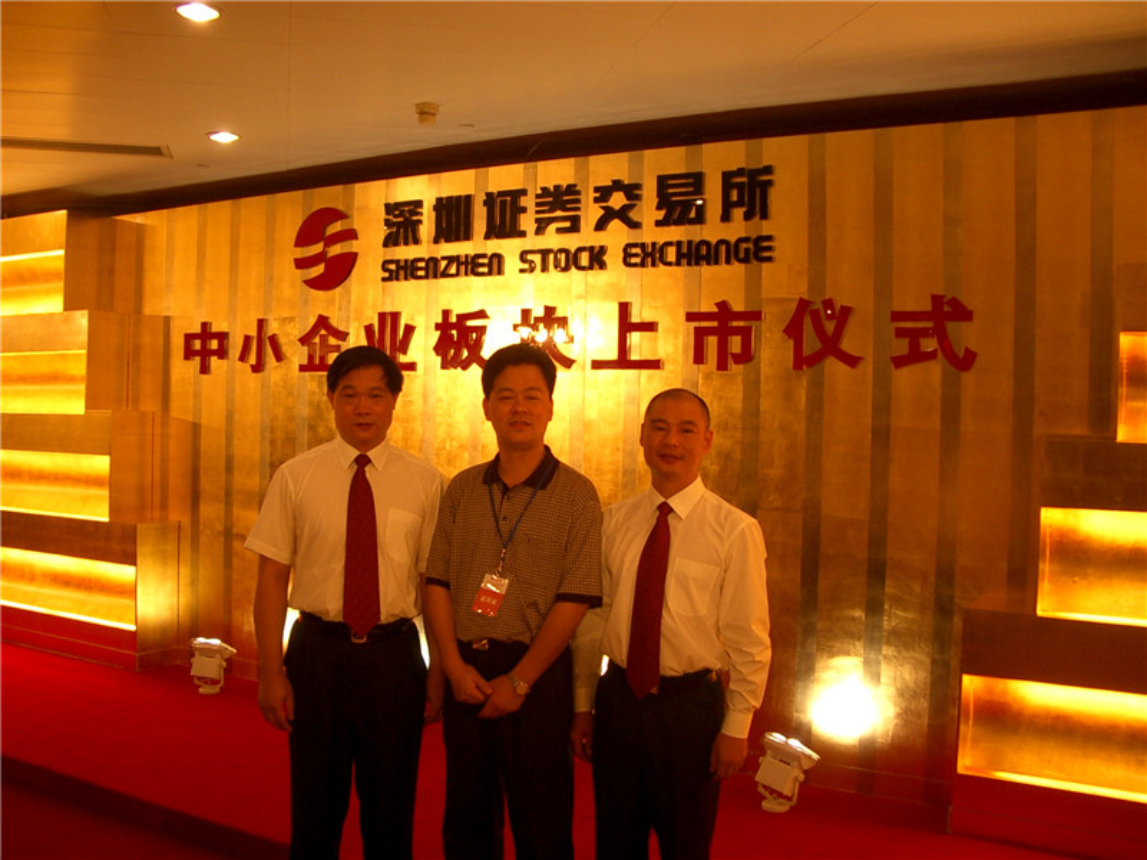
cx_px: 574
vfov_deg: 40.7
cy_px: 430
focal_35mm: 35
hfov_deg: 52.6
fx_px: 1160
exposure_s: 1/50
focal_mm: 5.8
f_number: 2.6
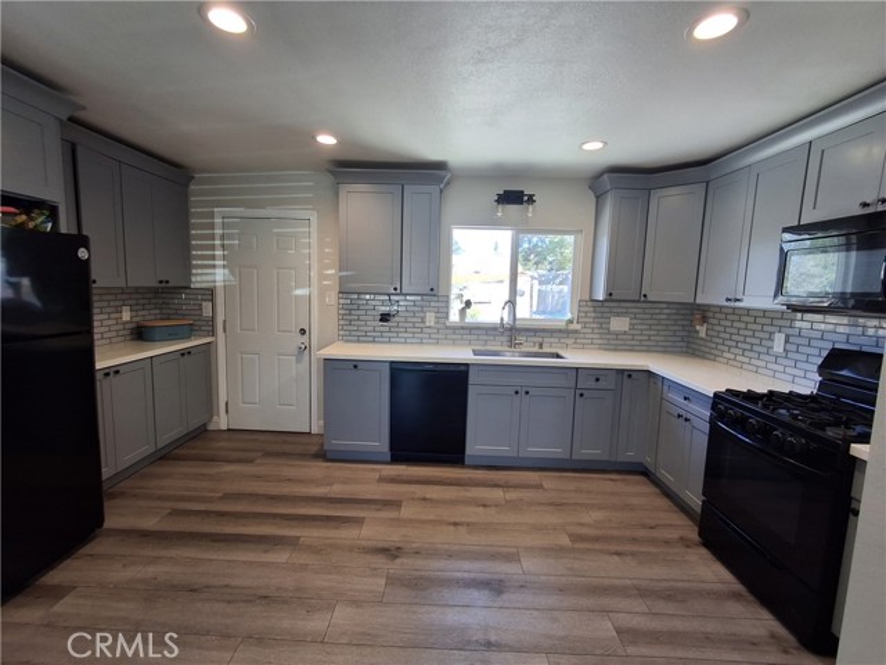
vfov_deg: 78.1
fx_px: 410
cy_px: 332
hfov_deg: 94.5
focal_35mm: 16
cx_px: 443
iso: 40
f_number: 2.2
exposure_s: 1/40
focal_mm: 1.64
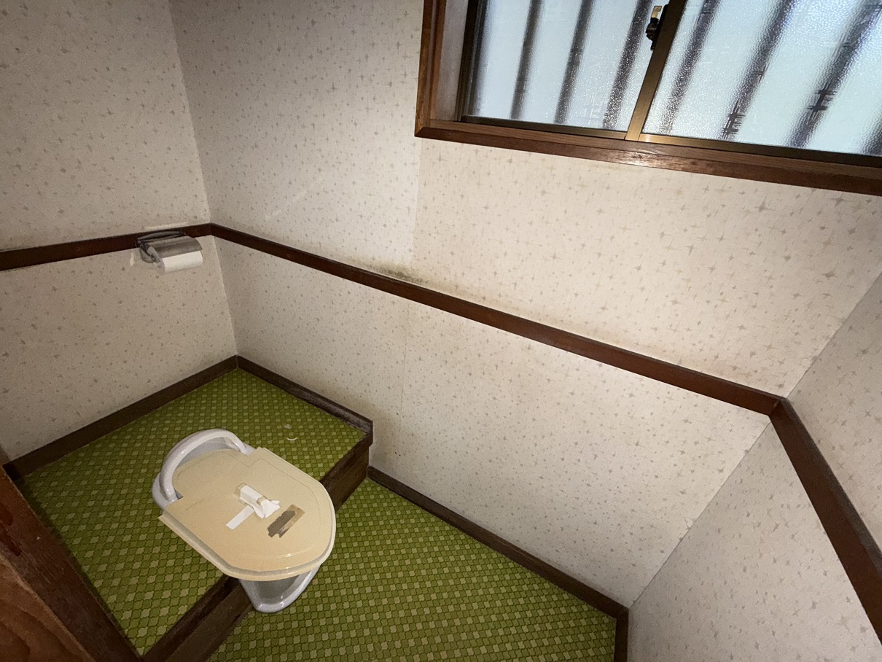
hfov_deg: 102.1
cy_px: 331
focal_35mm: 14
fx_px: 357
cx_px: 441
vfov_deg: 85.7
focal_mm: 2.22
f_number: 2.2
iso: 125
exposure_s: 1/60
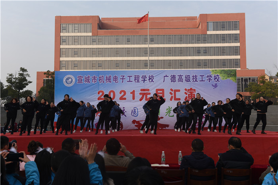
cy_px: 92
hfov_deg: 46.4
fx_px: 324
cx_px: 139
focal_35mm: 42
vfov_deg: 31.9
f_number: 7.1
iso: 100
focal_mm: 42
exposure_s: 1/160
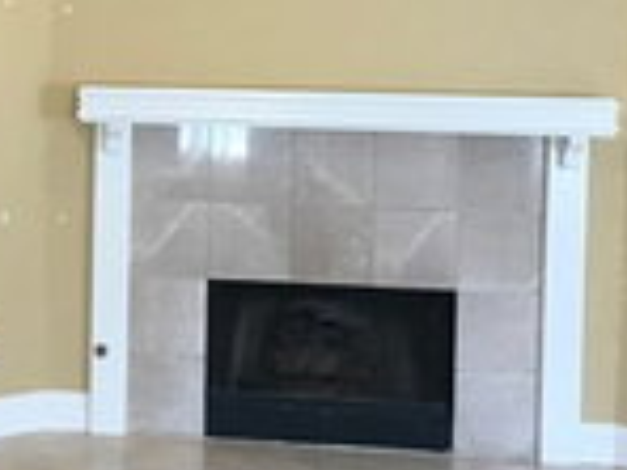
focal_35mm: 81
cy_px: 97
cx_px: -176
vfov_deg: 18.1
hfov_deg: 21.9
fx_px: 1467
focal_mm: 3.99
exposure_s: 1/30
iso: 25
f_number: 1.8
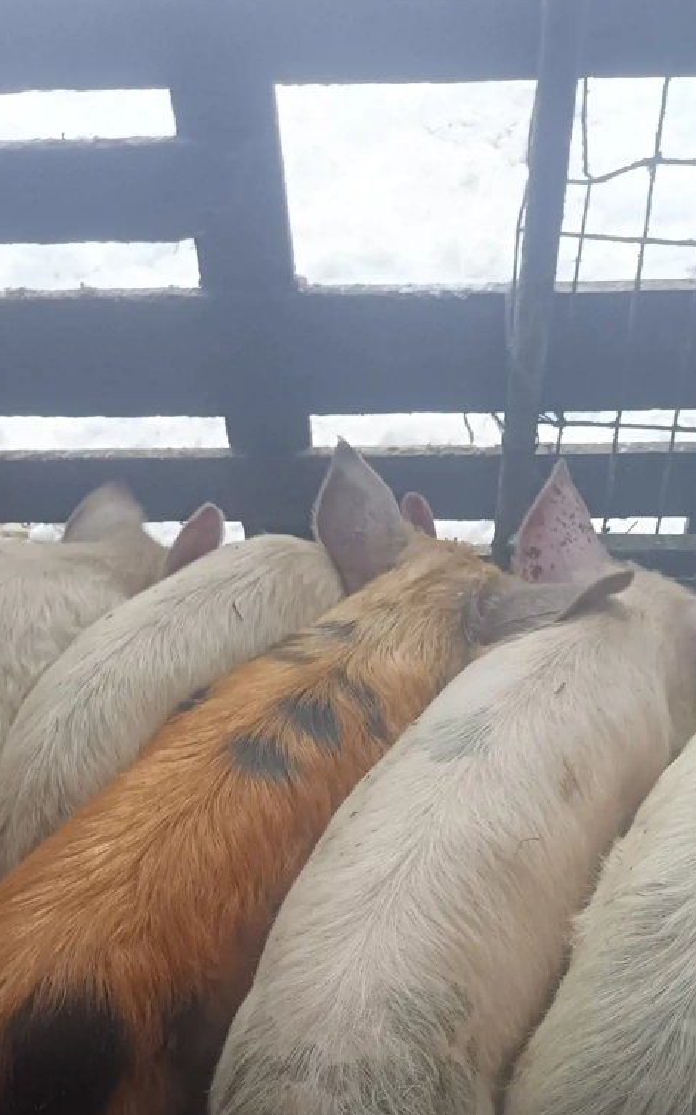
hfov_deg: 28.6
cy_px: 929
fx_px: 1366
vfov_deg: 41.9
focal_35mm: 45
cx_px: 368
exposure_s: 1/50
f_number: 1.75
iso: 531
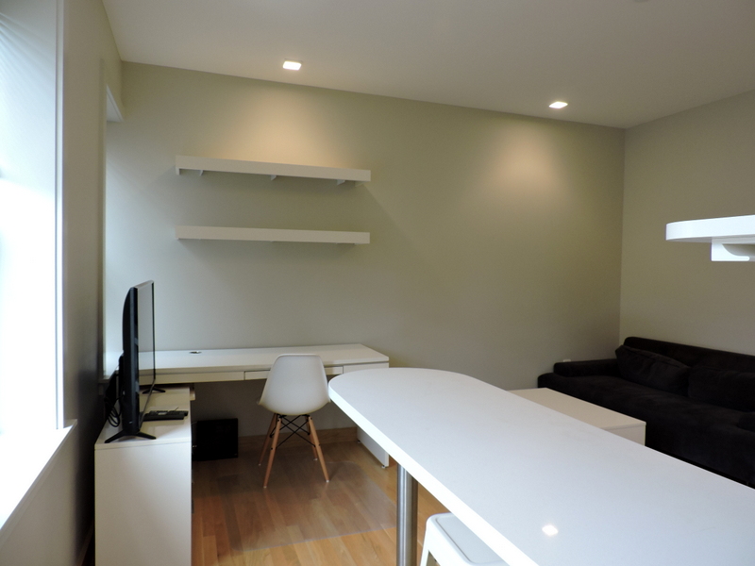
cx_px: 378
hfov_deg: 71.6
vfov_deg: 56.8
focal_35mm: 24
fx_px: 523
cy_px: 283
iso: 100
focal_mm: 4.3
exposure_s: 1/30
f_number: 3
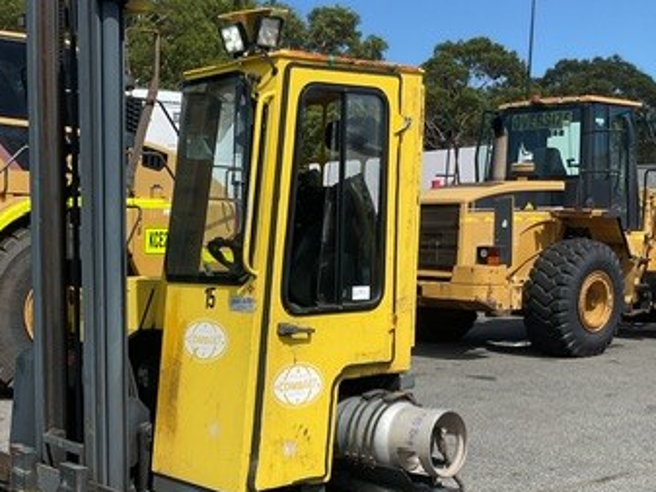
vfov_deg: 26.2
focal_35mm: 55
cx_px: 111
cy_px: 371
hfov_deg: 33.7
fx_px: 1043
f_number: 1.8
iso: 16
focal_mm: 3
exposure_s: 1/1534
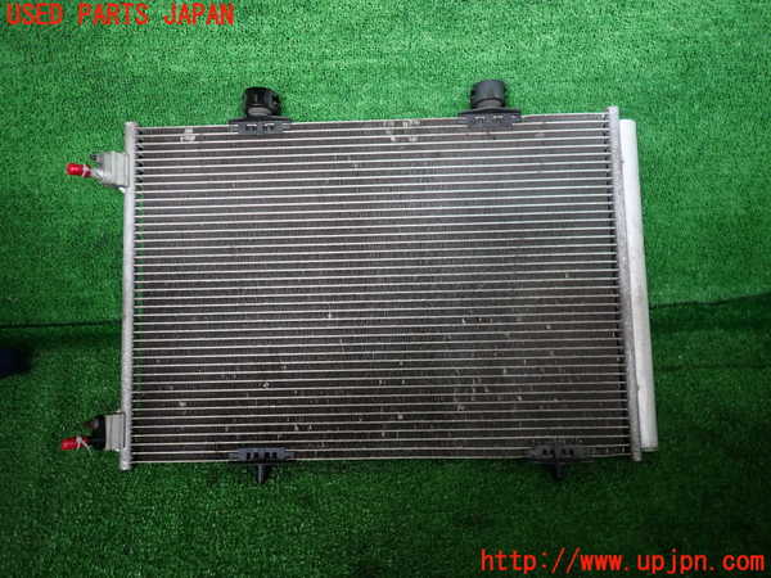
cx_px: 386
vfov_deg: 54.9
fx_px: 557
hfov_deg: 69.4
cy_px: 289
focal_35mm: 25
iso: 200
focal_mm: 4.5
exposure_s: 1/60
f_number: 2
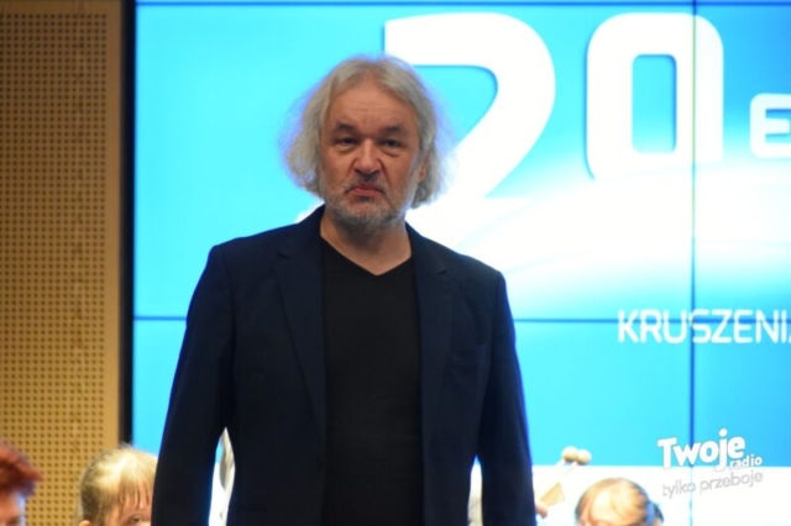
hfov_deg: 7.4
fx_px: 6094
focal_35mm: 278
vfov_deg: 4.9
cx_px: 396
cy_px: 263
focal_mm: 185
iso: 3200
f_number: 5.3
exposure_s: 1/40
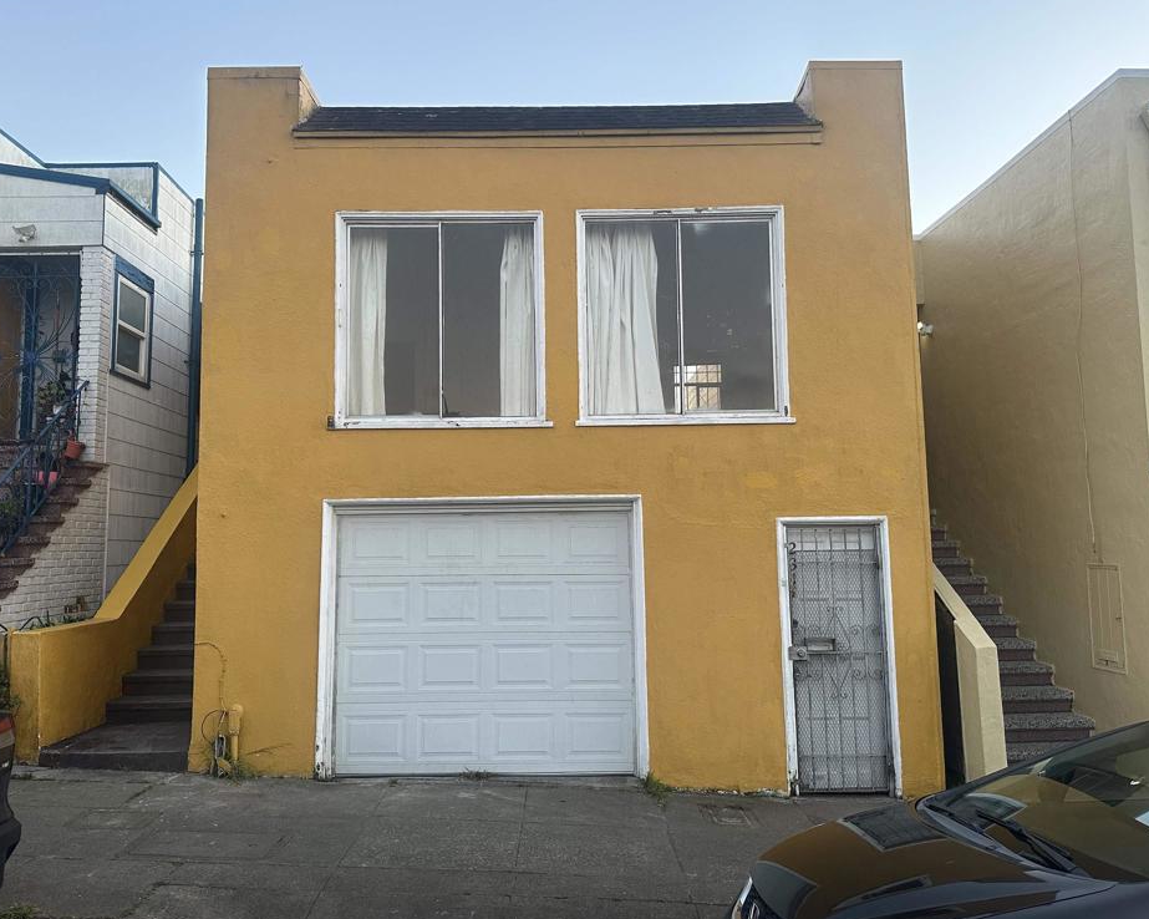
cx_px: 558
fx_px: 884
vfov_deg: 54.9
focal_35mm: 26
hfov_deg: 66.0
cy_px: 448
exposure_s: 1/121
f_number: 1.78
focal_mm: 6.86
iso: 200
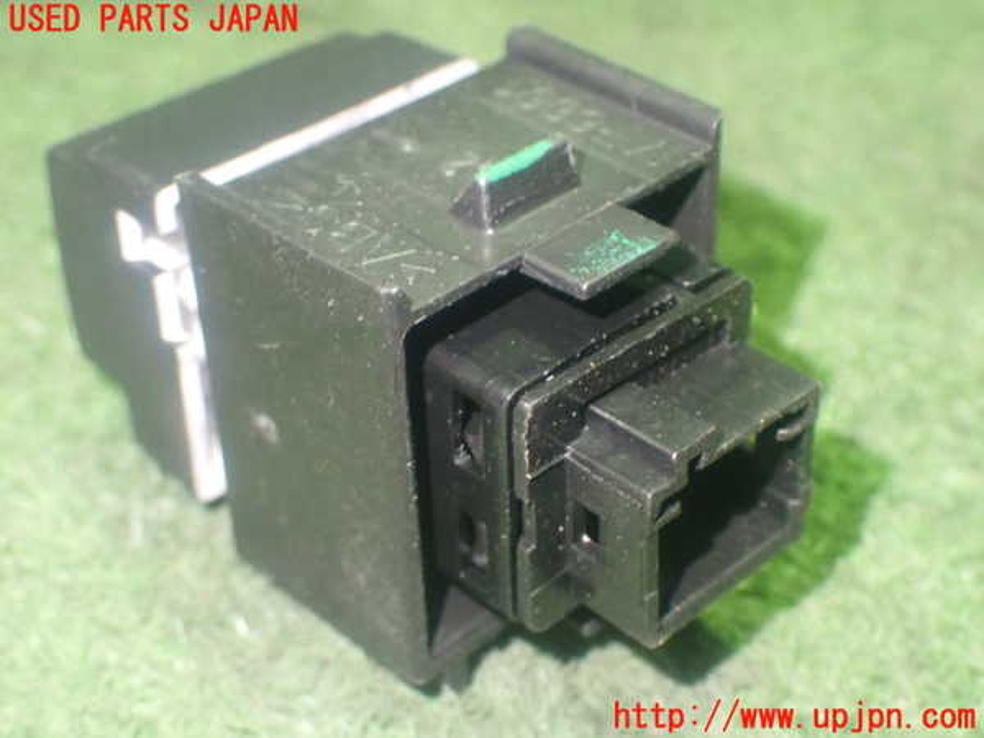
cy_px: 369
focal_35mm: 62
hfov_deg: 31.2
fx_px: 1762
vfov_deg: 23.7
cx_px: 492
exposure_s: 1/15
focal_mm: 11.09
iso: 1000
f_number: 3.6
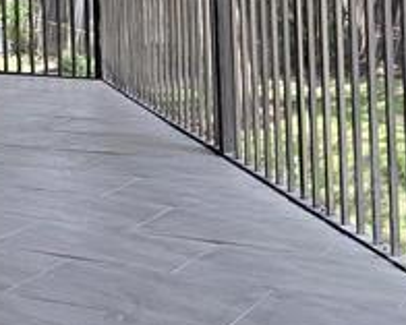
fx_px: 1058
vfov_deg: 16.9
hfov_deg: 21.7
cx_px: 170
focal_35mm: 88
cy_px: -43
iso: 40
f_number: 1.7
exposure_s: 1/180
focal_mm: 6.3
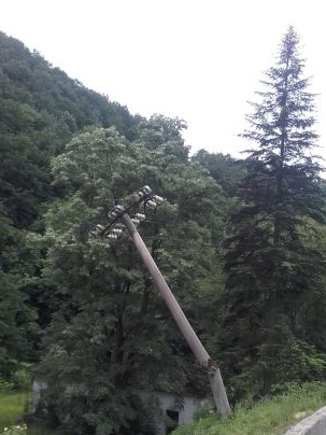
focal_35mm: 46
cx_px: 168
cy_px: 270
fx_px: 578
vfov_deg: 41.0
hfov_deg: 31.5
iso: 90
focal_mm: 3.31
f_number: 2.2
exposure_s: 1/33
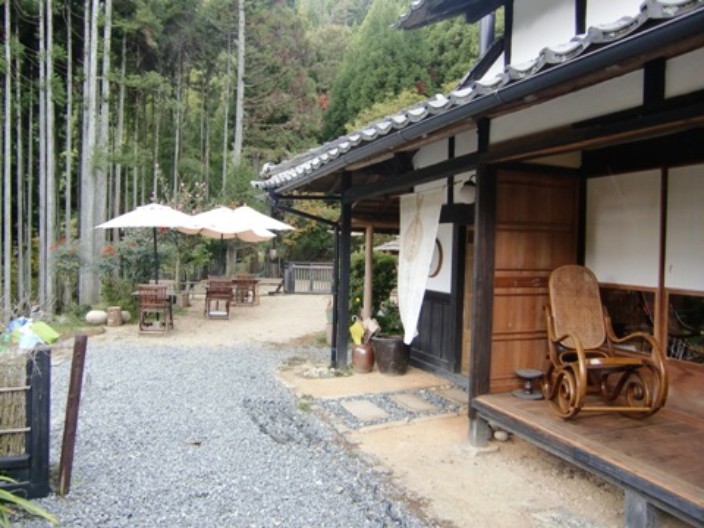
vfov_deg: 49.7
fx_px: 569
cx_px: 352
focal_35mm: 28
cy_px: 264
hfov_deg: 63.4
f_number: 2.6
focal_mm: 4.9
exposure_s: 1/60
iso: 100
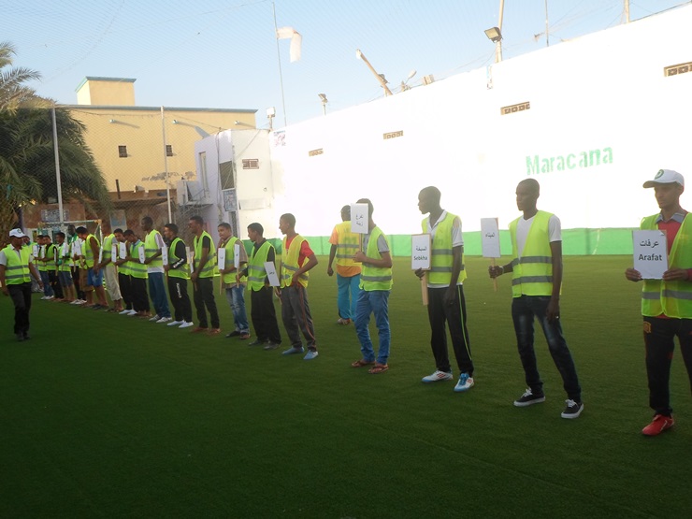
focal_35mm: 30
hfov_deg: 60.0
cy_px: 260
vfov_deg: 46.8
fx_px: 600
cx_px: 346
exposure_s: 1/500
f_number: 2.7
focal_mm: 5.5
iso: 80
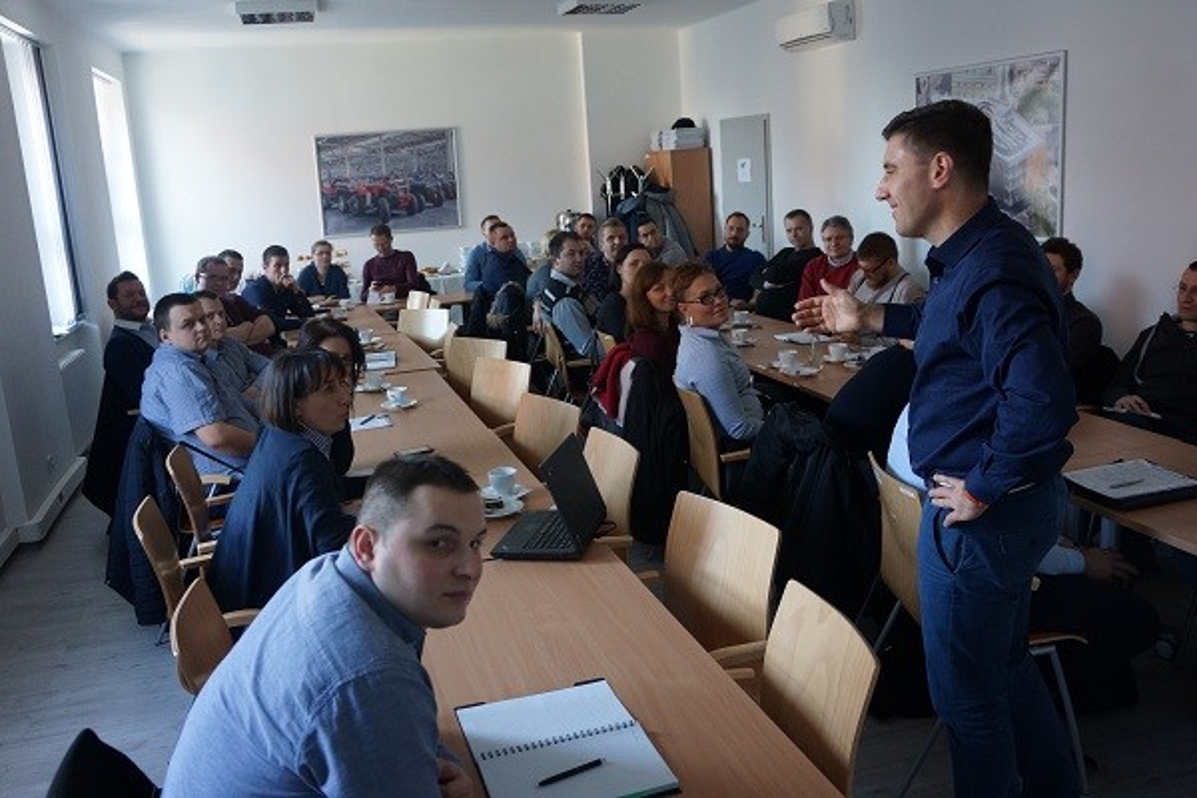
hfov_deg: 61.9
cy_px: 399
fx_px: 997
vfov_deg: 43.6
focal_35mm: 30
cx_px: 598
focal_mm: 20
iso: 800
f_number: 4
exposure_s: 1/60
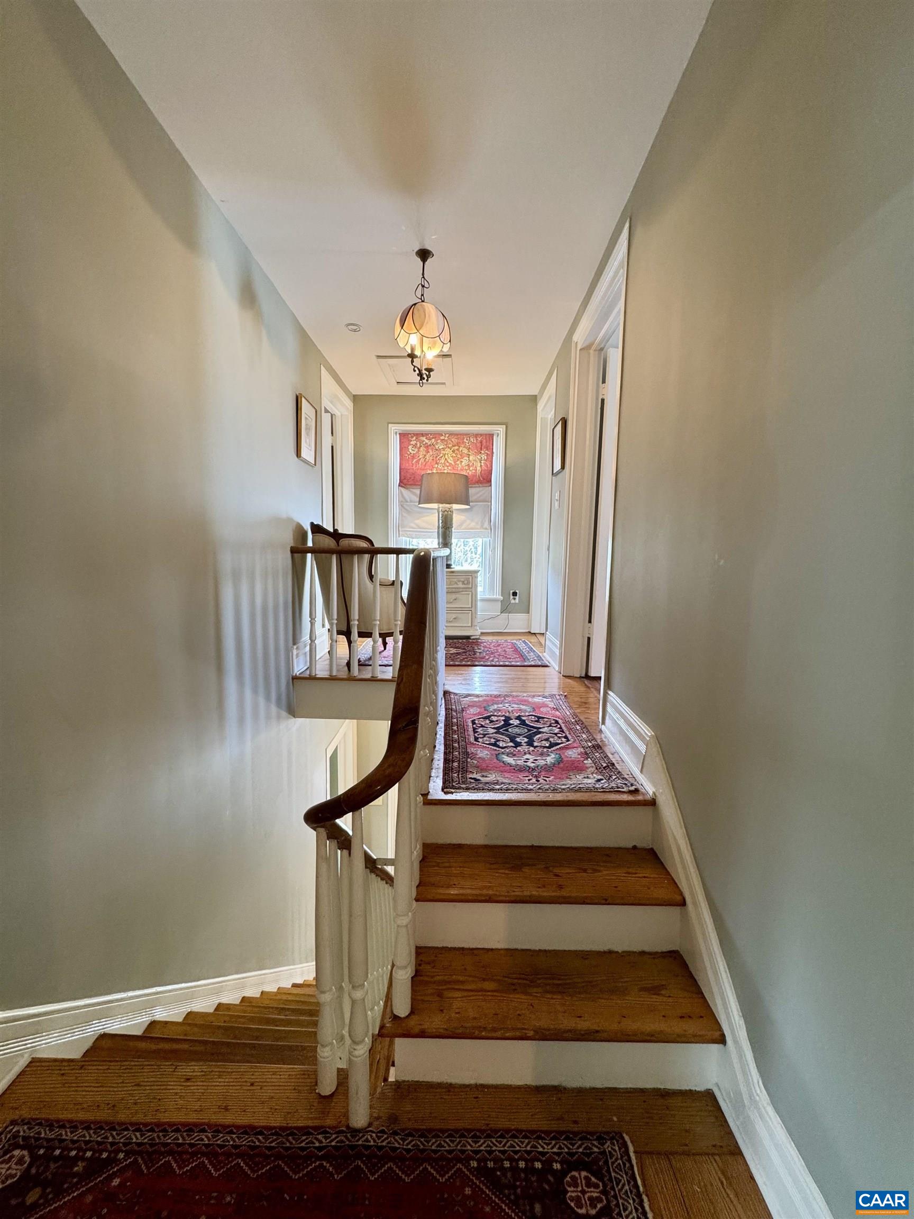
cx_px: 457
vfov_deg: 102.1
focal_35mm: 14
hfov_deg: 85.7
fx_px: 493
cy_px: 610
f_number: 2.2
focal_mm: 2.22
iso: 250
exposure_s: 1/60
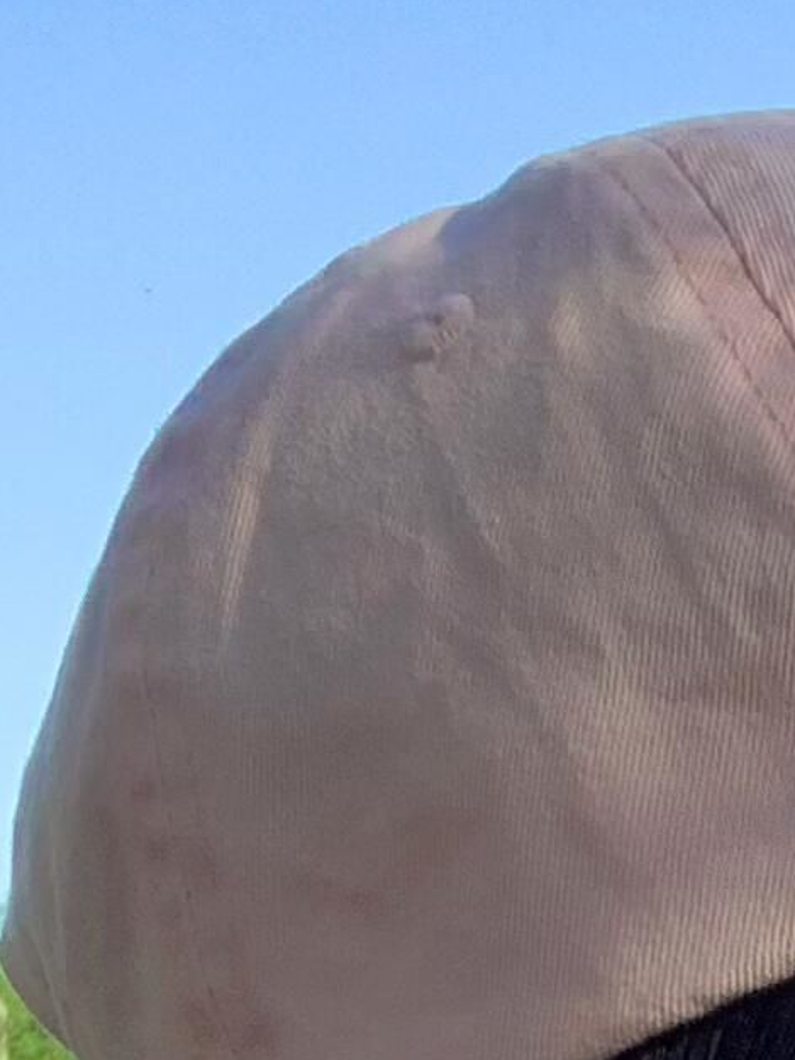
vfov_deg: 11.4
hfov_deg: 9.1
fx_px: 4837
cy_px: 2069
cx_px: 1256
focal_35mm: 158
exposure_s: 1/204
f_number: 2.2
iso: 16
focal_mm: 2.87
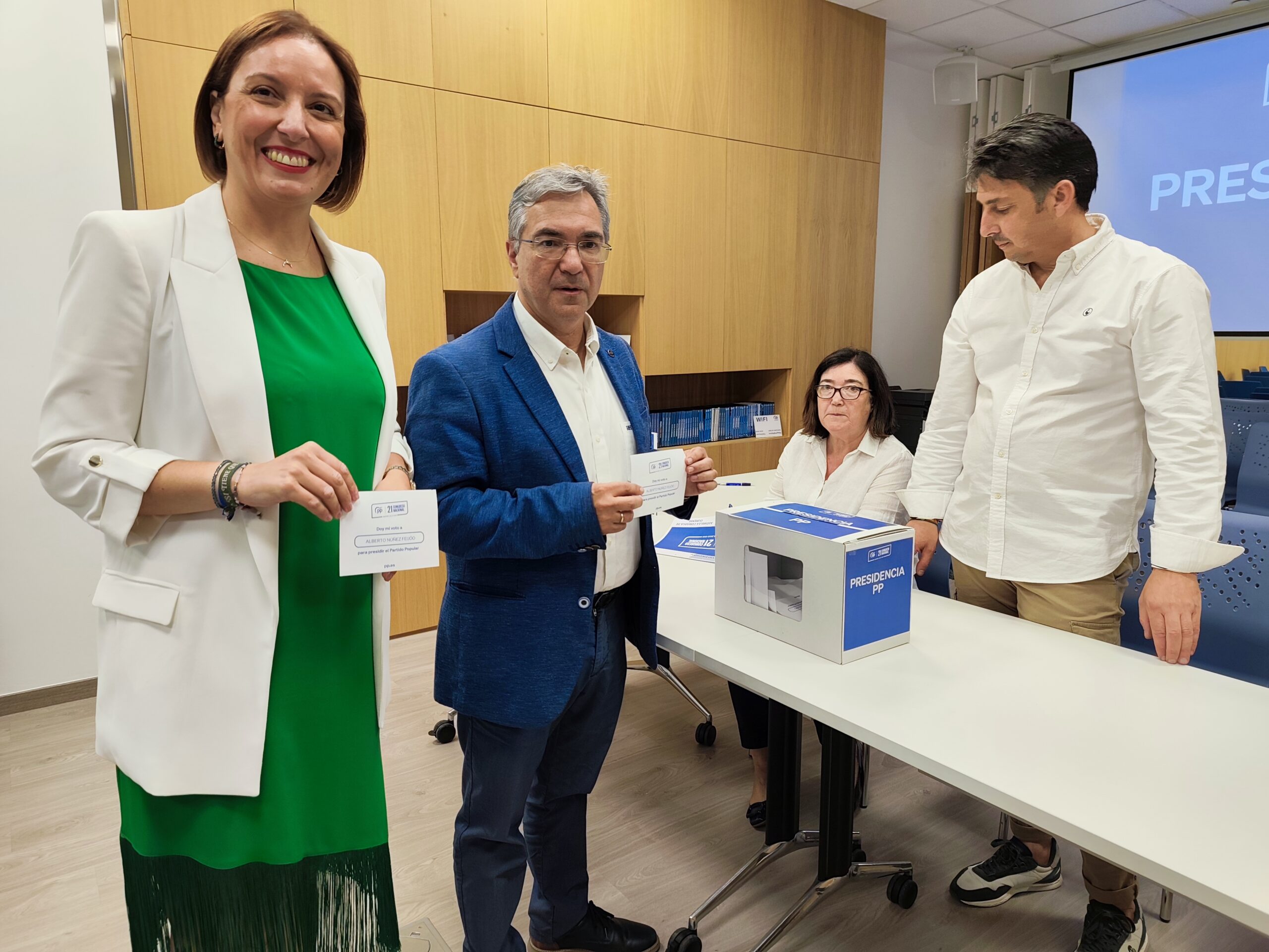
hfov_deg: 73.9
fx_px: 843
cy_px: 476
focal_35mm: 23
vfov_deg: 58.9
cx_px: 634
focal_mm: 6.19
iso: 160
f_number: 1.65
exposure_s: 1/60
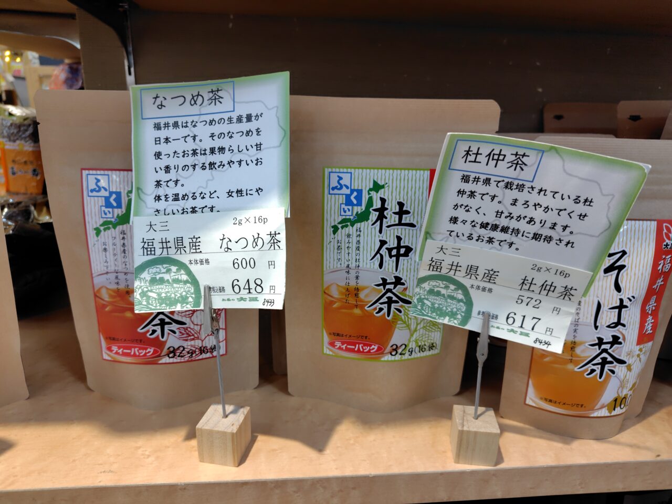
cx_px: 336
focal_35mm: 23
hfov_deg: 73.9
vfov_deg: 58.9
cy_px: 252
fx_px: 446
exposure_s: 1/60
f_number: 1.9
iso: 158
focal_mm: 5.6
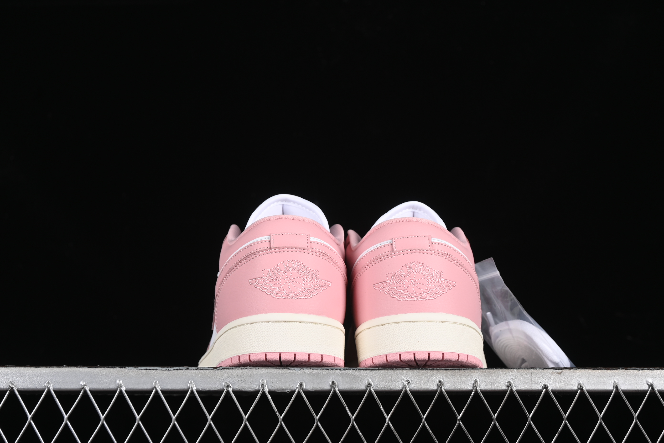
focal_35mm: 72
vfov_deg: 18.9
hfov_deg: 28.1
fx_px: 1328
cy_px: 222
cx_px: 332
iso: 160
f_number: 7.1
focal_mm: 48
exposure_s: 1/160
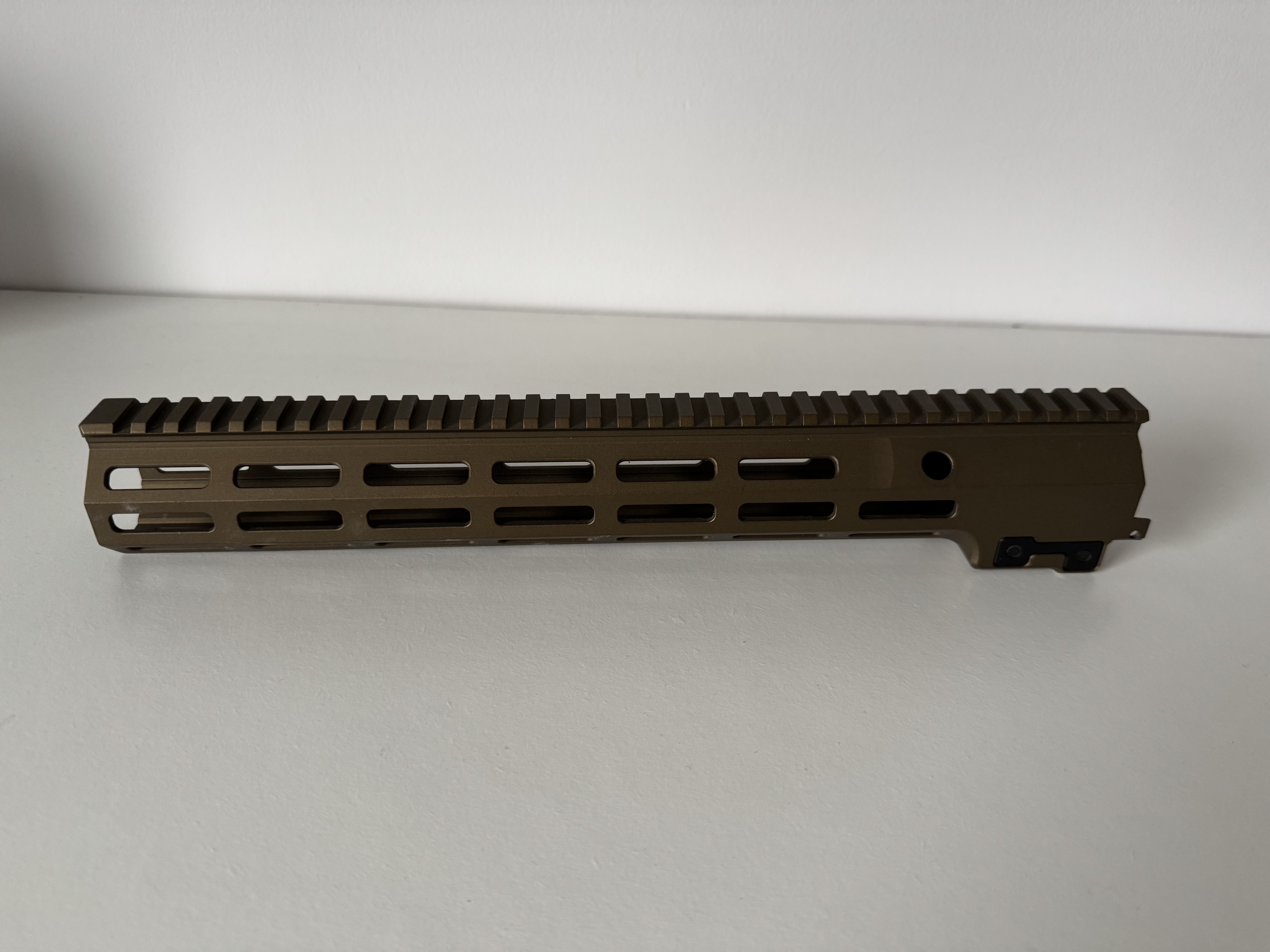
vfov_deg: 56.8
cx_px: 635
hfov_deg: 71.6
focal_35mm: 24
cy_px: 476
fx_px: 881
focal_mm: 6.76
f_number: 1.78
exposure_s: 1/64
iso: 200
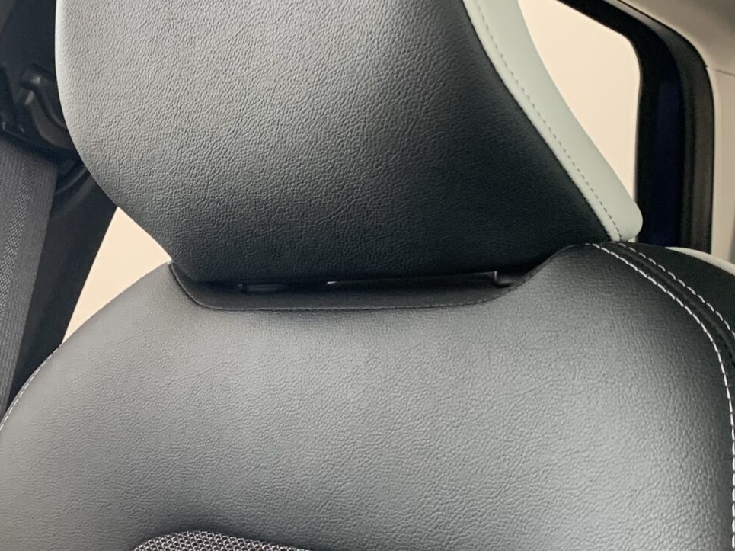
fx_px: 1465
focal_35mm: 69
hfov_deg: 27.6
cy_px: 261
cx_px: 138
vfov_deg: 21.3
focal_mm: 4.25
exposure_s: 1/60
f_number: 1.8
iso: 125
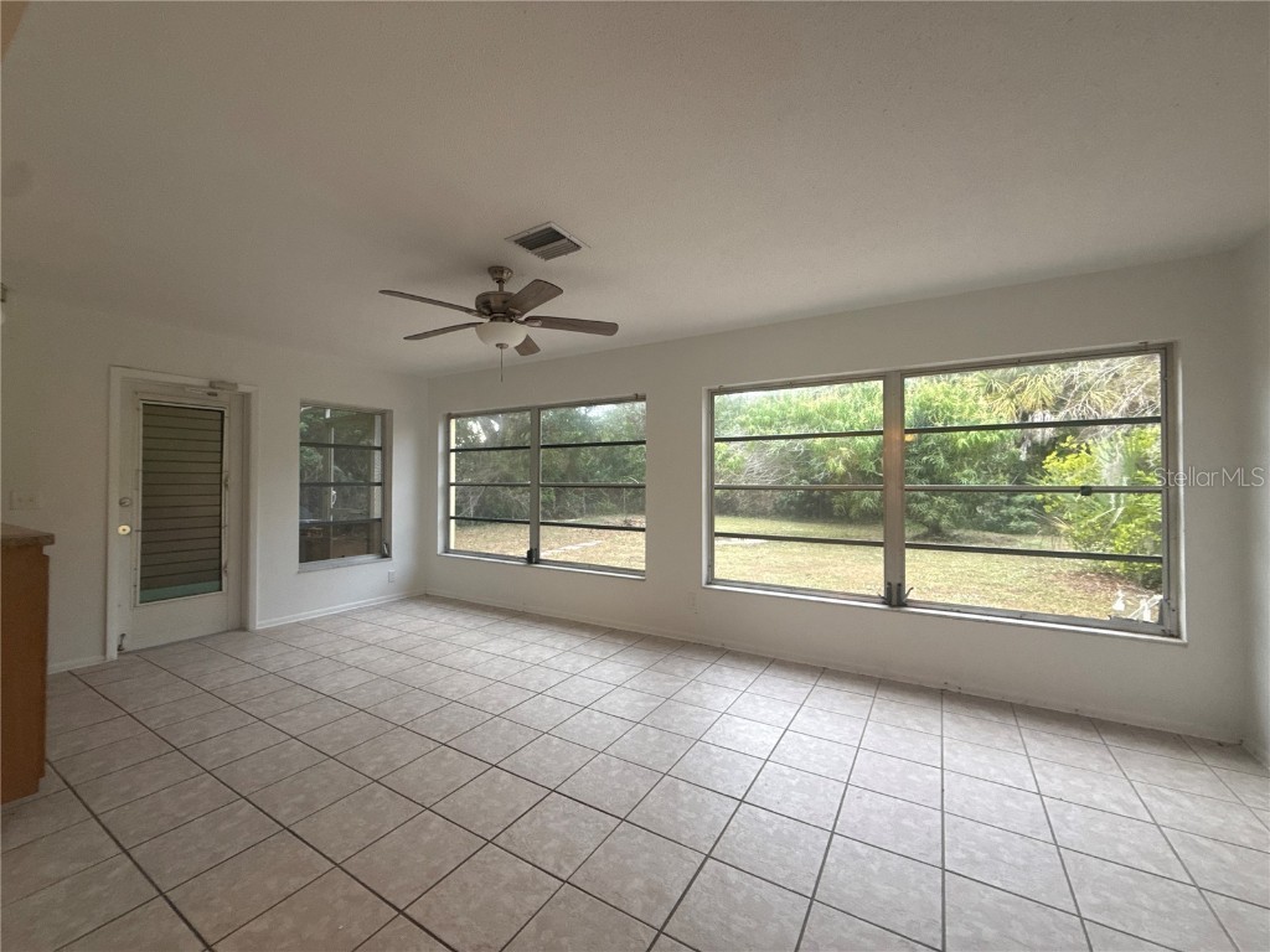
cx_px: 635
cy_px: 476
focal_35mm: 14
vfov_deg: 85.7
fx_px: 514
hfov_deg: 102.1
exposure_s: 1/60
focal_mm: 2.22
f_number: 2.2
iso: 250
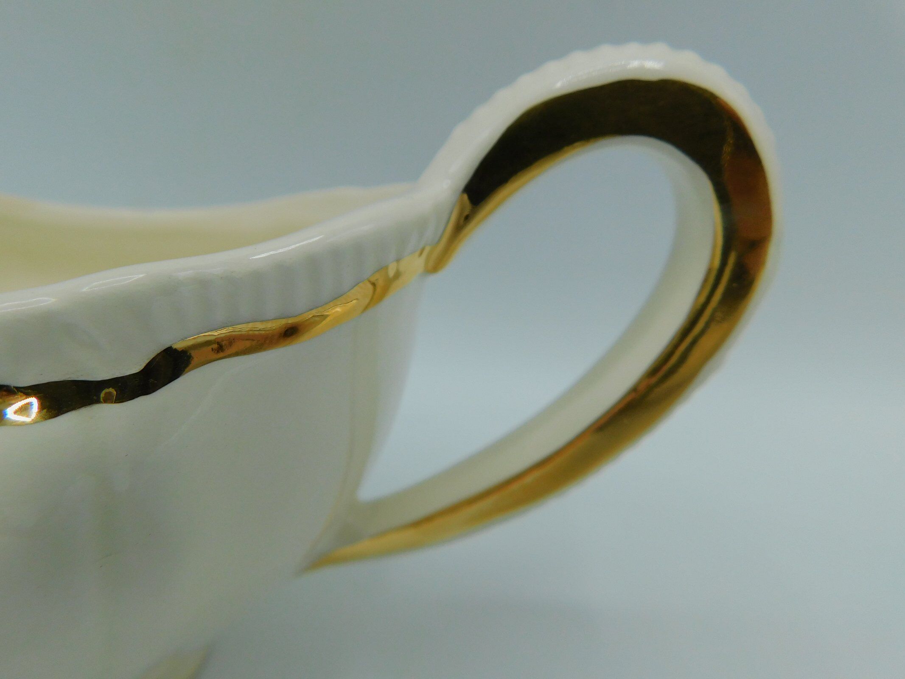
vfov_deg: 58.9
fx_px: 601
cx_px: 452
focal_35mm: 23
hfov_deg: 73.9
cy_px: 340
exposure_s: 1/500
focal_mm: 4
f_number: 3
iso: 125
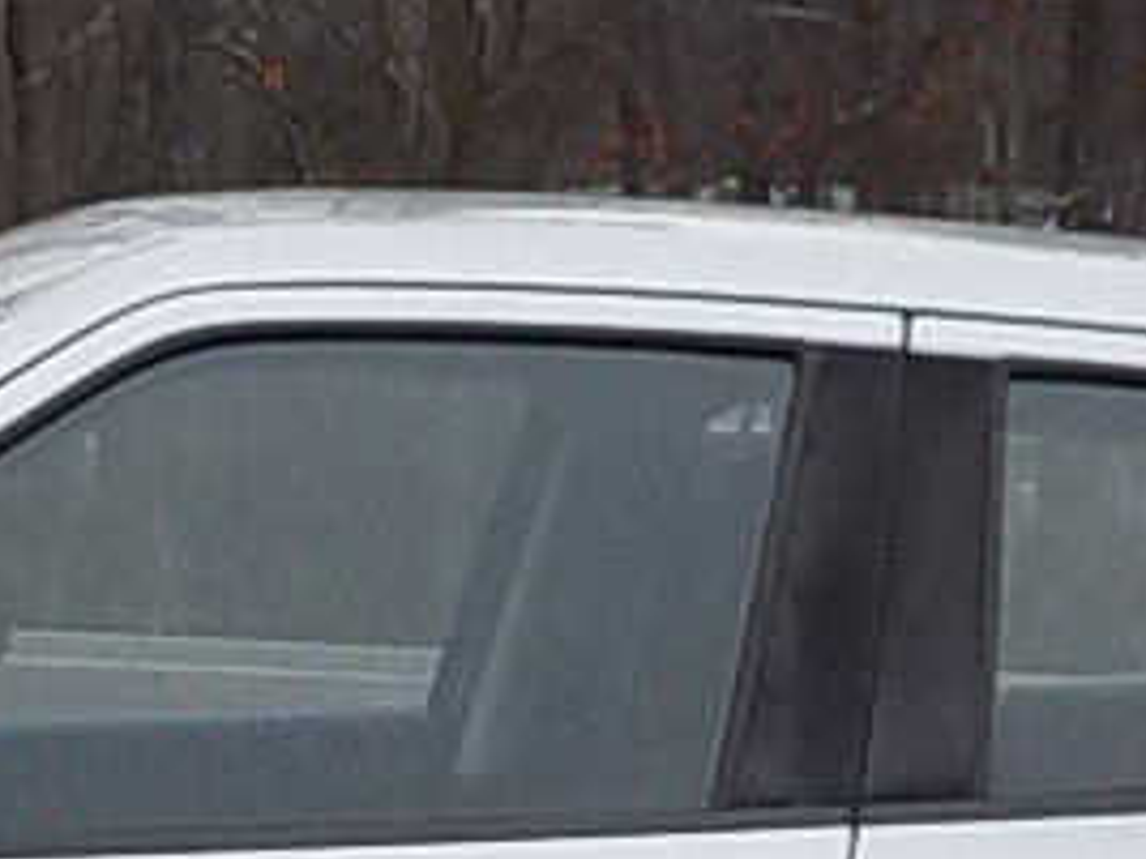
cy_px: 944
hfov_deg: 11.0
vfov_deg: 8.2
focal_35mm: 179
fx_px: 5926
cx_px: 359
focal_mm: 4.1
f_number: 3.3
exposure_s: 1/200
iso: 125
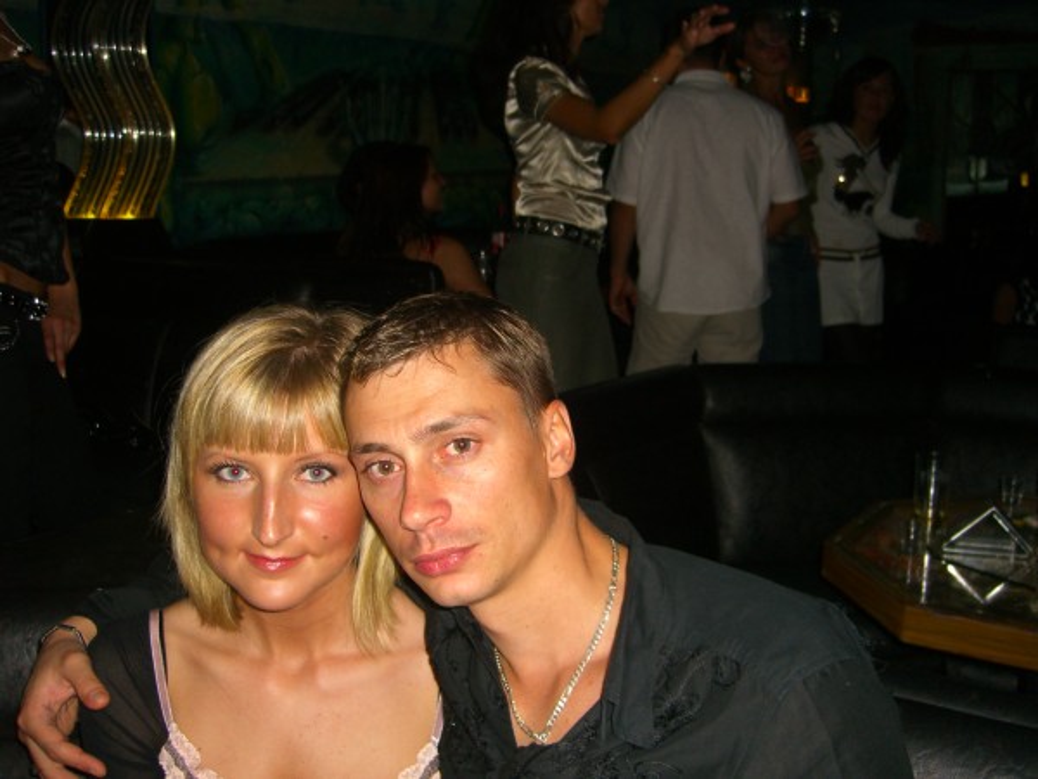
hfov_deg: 49.0
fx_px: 1139
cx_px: 519
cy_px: 390
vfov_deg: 37.7
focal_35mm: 38
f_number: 2.8
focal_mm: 7.9
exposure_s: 1/60
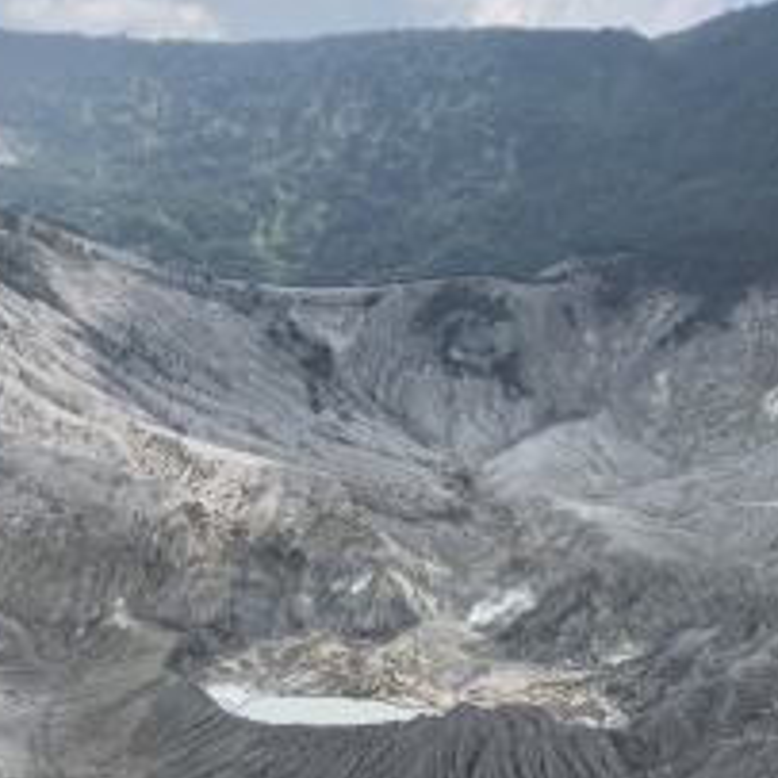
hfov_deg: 30.4
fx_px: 1424
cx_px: 278
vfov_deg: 30.6
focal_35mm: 56
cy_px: 389
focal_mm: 4.25
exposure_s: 1/2833
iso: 25
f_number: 1.8
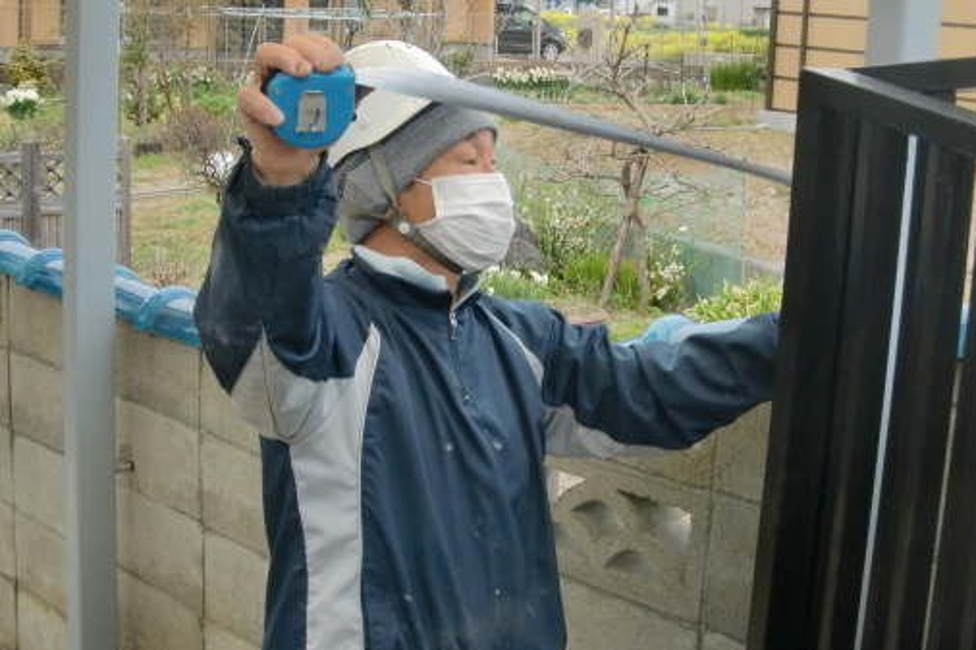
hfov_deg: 39.6
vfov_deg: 26.9
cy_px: 247
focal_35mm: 50
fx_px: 1355
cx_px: 509
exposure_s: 1/80
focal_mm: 6.66
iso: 64
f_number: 3.9
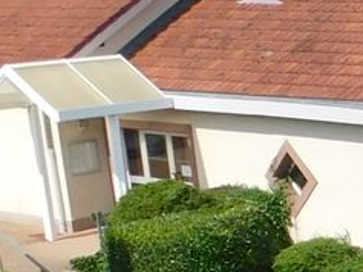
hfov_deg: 11.1
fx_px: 1626
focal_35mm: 155
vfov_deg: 9.3
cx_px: 815
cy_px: 443
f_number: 3
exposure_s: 1/1250
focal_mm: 4
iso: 125
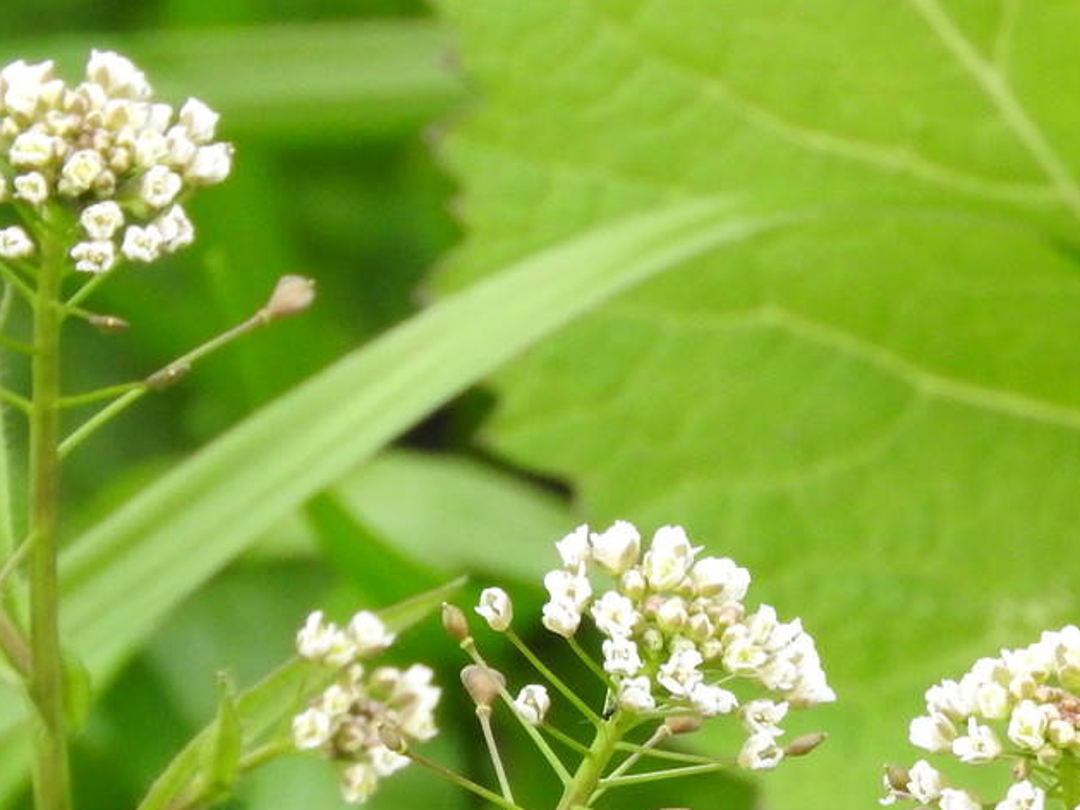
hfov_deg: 1.7
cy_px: 753
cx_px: 776
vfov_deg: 1.3
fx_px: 35730
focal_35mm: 1145
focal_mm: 80.6
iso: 400
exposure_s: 1/200
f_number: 5.6
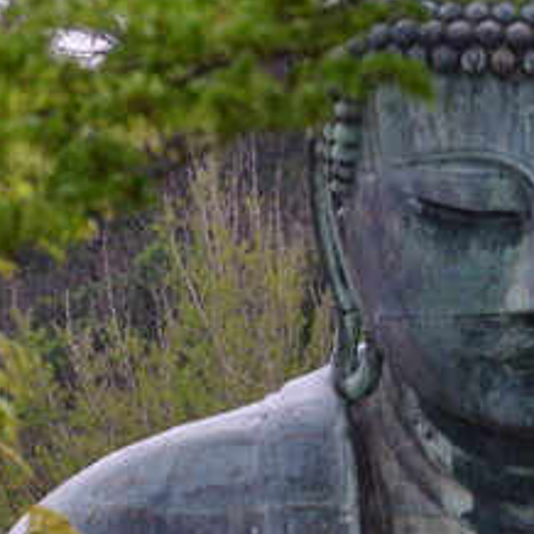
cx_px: 578
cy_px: 579
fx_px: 11589
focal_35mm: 664
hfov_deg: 2.6
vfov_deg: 2.6
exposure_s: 1/125
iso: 200
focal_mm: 61.6
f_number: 4.5
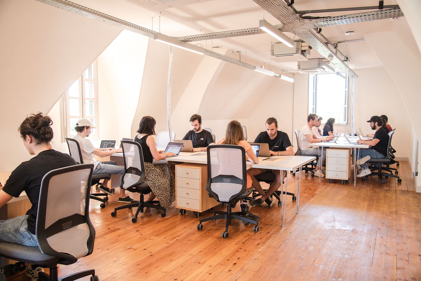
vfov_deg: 43.6
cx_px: 210
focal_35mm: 30
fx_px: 351
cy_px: 140
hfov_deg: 61.9
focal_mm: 30
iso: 400
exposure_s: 1/30
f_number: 4
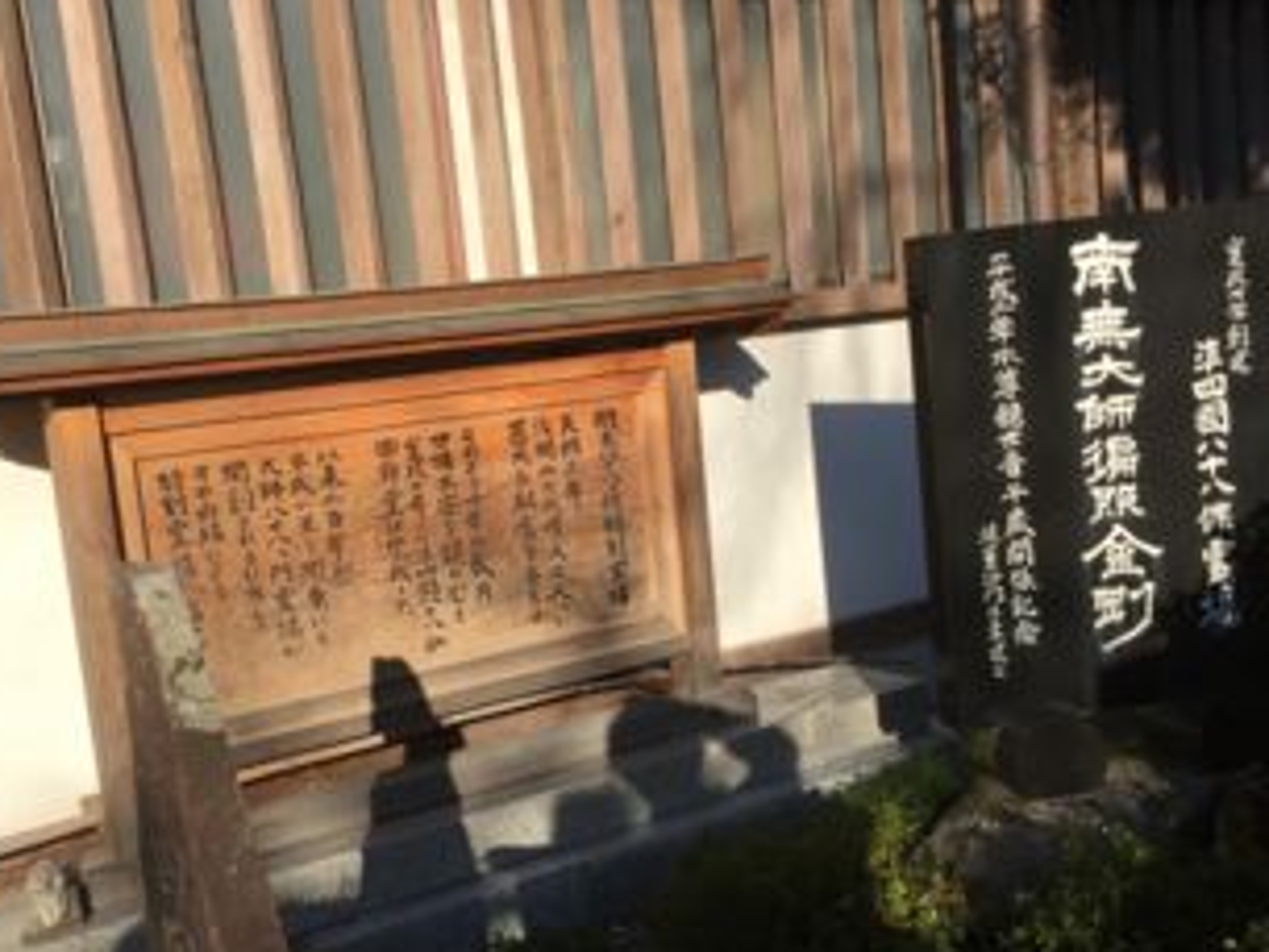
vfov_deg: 37.6
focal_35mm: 38
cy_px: 553
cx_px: 570
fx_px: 1394
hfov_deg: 48.9
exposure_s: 1/1582
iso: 32
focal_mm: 4.15
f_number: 2.2
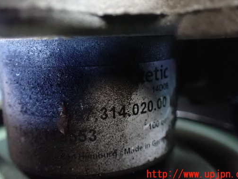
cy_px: 73
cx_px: 111
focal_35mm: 36
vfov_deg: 39.5
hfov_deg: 51.3
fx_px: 248
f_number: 2.3
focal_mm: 5.4
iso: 1600
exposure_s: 1/13
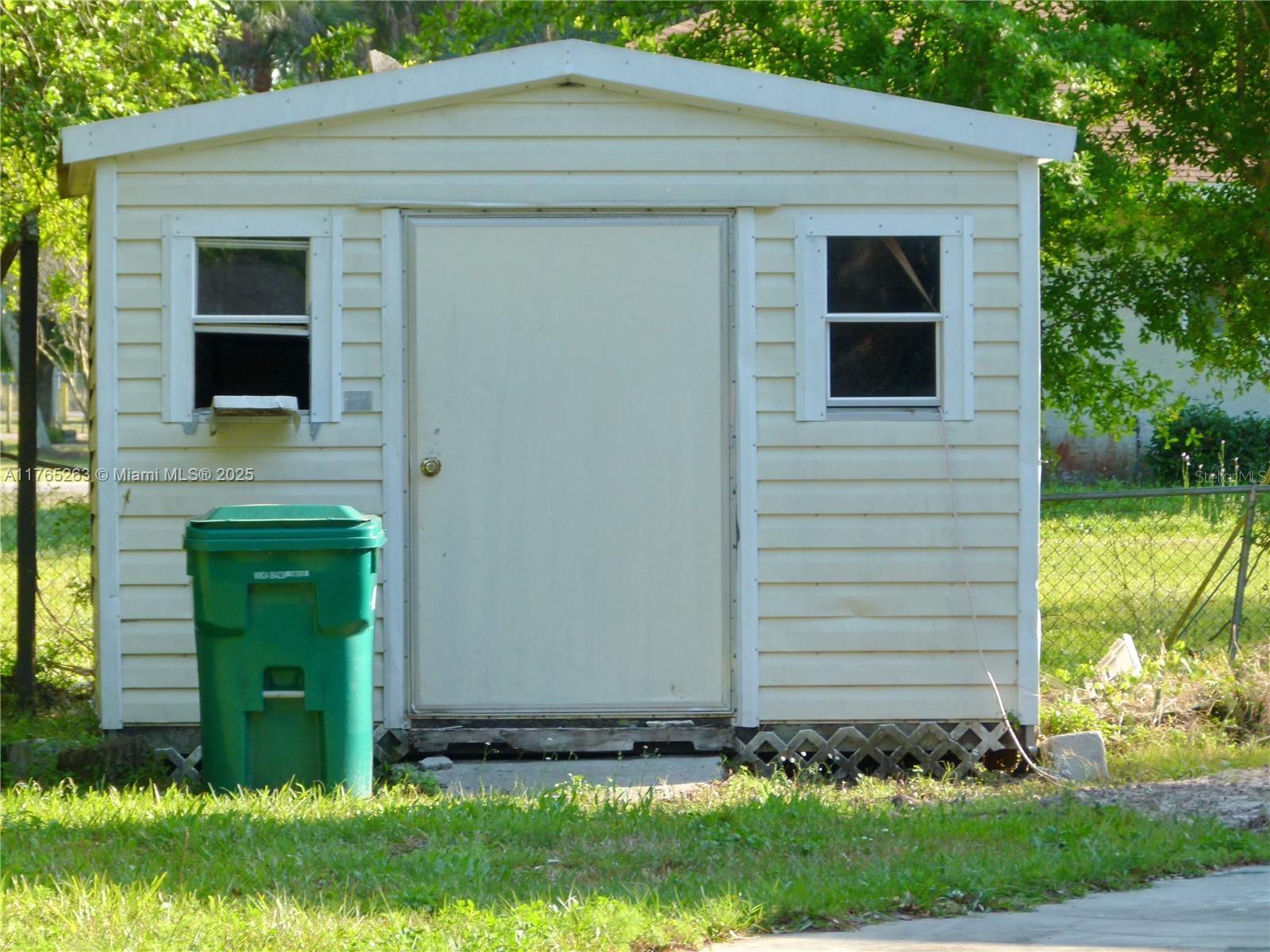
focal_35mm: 195
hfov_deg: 10.1
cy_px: 476
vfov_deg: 7.6
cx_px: 635
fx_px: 7154
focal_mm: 35.2
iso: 100
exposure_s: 1/200
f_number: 4
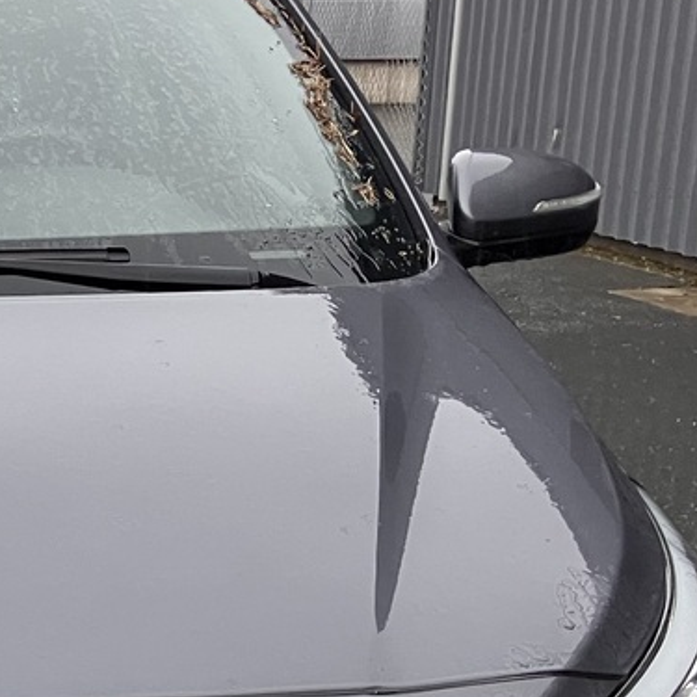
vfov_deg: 17.8
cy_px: 708
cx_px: -249
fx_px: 2164
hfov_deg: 17.0
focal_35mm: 95
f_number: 1.8
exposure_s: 1/64
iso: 80
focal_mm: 3.99
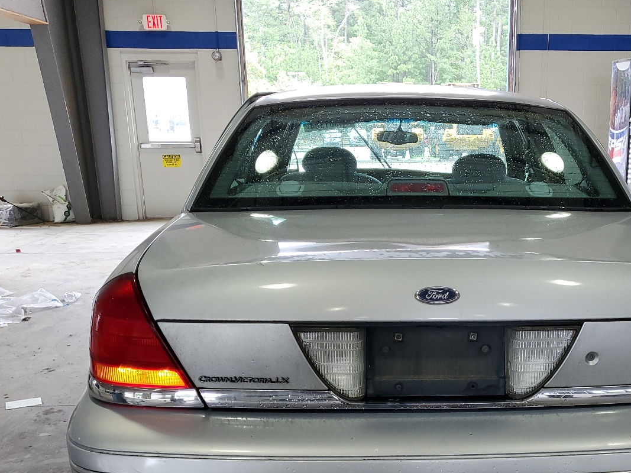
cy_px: 332
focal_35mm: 39
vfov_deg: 36.3
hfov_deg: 47.0
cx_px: 431
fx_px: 711
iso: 89
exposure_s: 1/120
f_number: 1.5
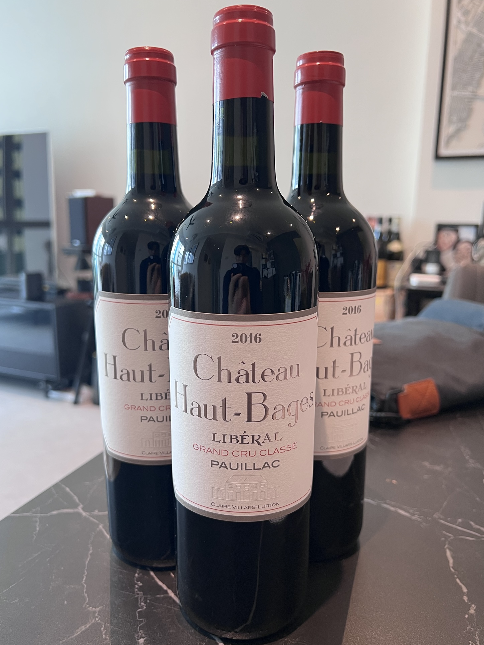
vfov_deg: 65.3
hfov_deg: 51.3
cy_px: 331
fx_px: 503
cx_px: 235
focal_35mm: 27
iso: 100
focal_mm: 5.7
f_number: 1.5
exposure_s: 1/50
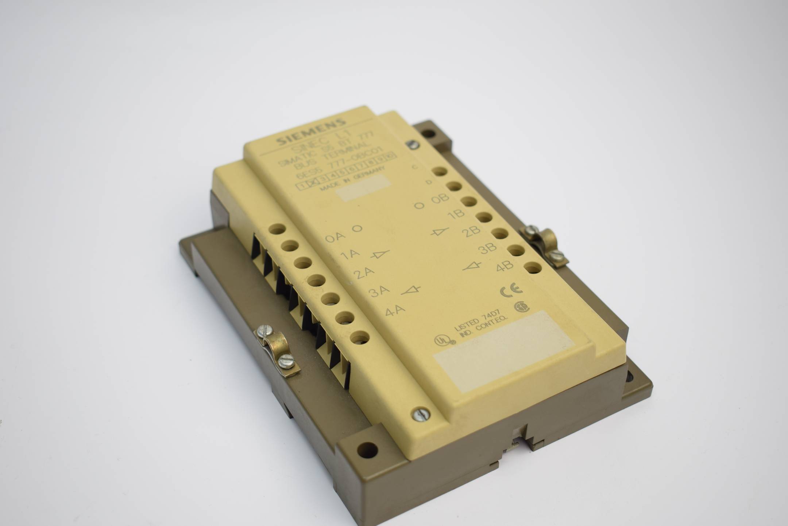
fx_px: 1117
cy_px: 263
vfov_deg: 26.5
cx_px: 394
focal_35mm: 51
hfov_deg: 38.9
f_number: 4.5
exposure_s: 1/50
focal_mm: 34
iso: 160
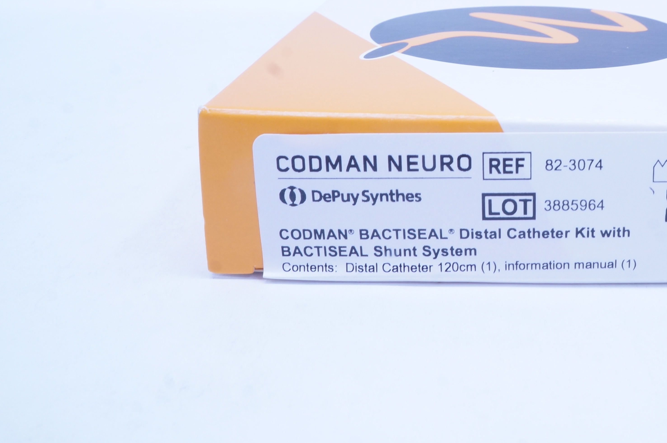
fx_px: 833
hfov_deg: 41.7
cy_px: 109
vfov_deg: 29.3
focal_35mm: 45
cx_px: 537
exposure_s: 1/10
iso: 400
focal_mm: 18
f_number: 14
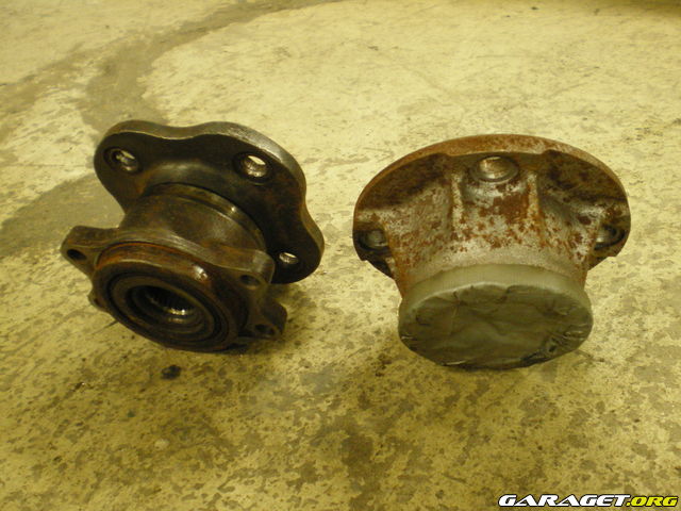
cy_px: 256
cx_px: 340
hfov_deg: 49.0
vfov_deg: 37.7
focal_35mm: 38
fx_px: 748
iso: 400
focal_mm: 6.3
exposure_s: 1/25
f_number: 3.1
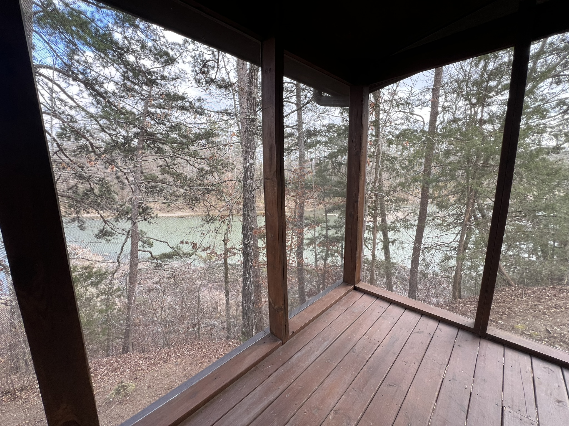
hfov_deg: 106.2
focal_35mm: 13
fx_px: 214
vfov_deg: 89.9
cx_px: 284
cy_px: 213
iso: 64
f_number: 1.8
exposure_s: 1/99
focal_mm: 1.57
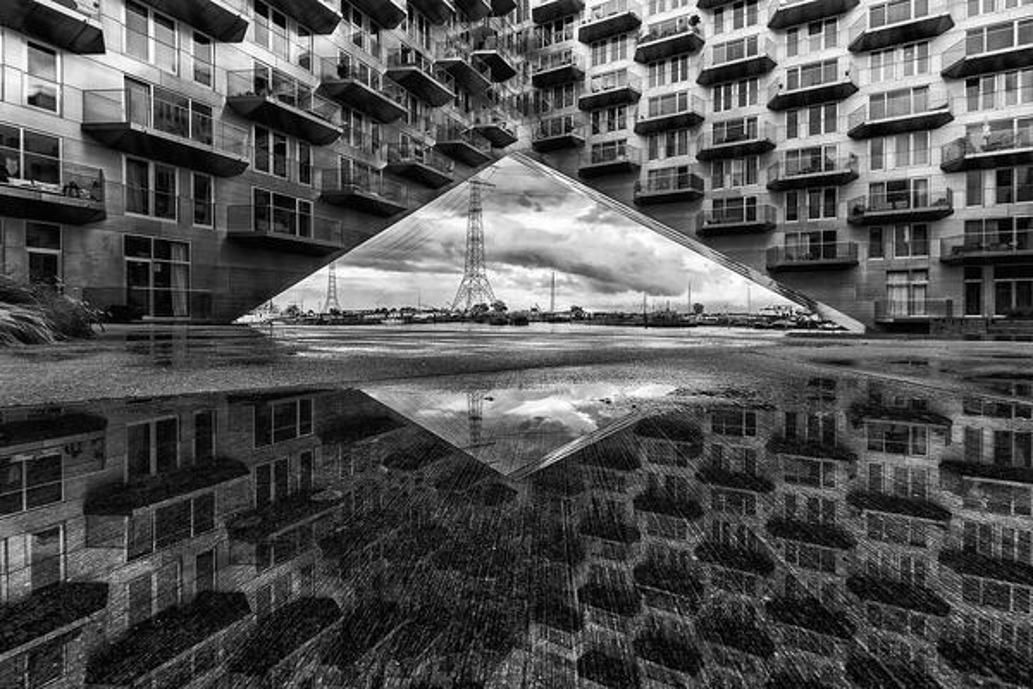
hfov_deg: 100.4
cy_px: 344
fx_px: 430
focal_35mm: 15
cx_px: 516
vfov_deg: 77.3
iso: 100
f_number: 9
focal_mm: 10
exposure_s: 1/15
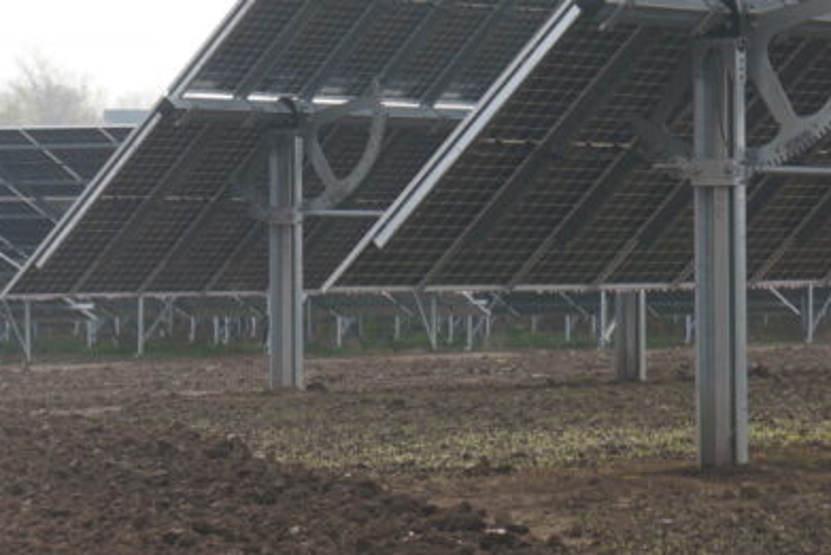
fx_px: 6165
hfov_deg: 7.7
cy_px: 149
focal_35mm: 267
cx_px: 472
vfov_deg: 5.1
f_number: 6.3
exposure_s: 1/250
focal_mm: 86
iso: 100
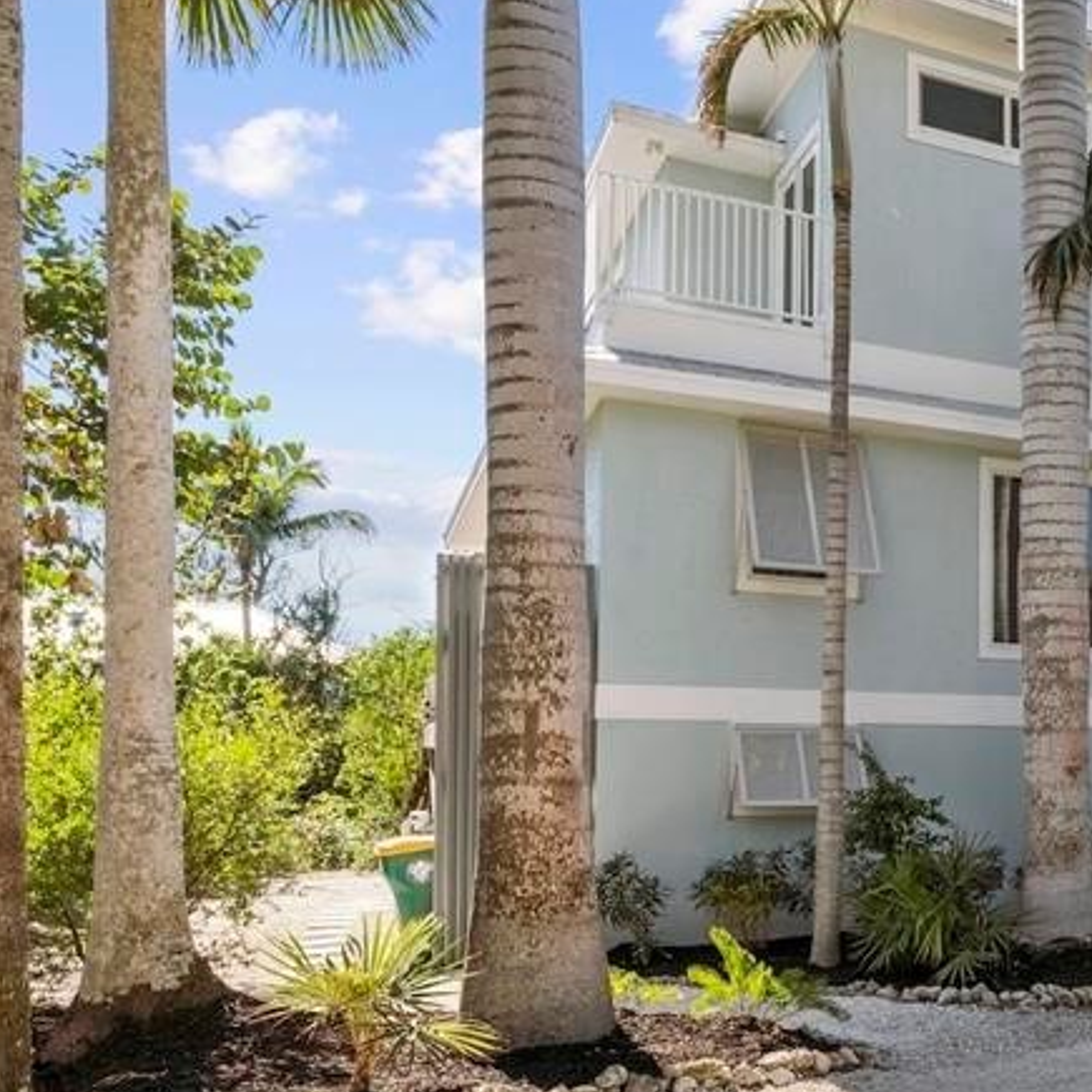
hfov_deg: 35.9
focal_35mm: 38
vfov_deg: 43.7
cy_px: 624
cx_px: 1258
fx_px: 1356
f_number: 10
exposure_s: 1/250
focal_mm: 19
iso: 160
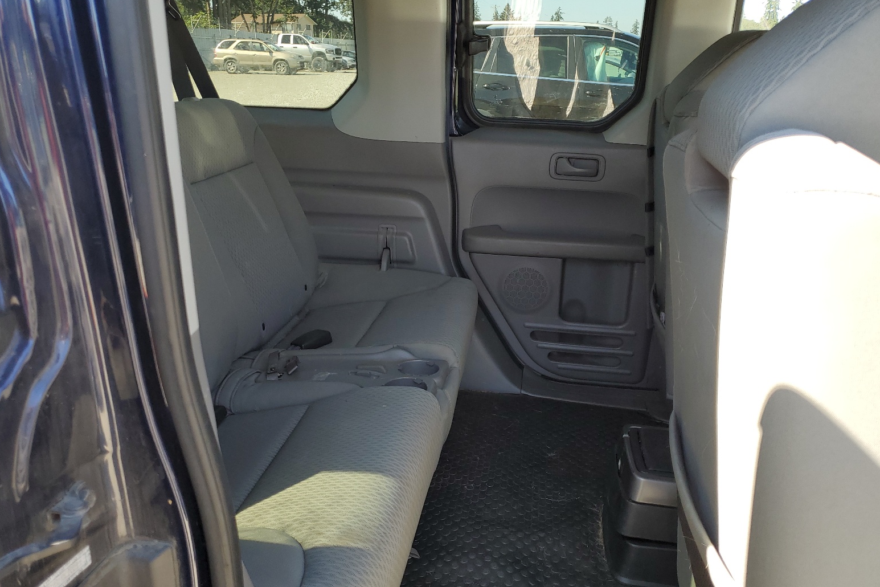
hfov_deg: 65.5
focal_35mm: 28
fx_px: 684
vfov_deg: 46.4
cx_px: 439
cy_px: 309
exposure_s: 1/204
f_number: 1.5
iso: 50
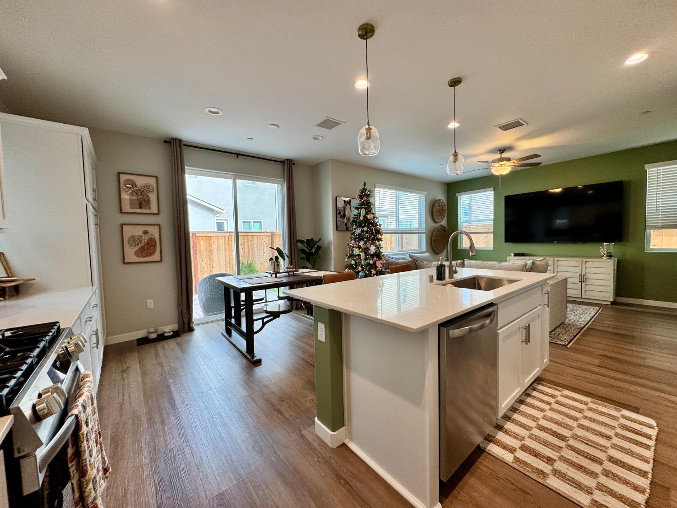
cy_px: 254
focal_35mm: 14
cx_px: 338
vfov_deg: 85.7
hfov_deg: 102.1
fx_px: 274
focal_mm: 2.22
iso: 80
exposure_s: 1/120
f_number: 2.2
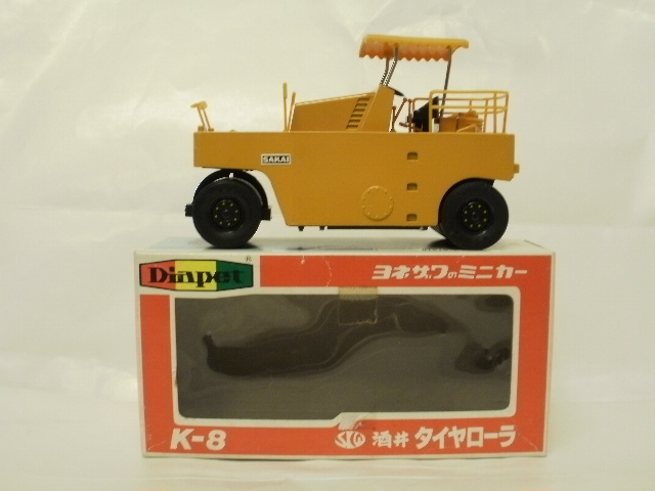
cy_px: 246
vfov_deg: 32.9
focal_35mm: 44
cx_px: 328
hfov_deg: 42.9
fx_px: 833
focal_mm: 7.7
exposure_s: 1/10
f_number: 4
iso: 125
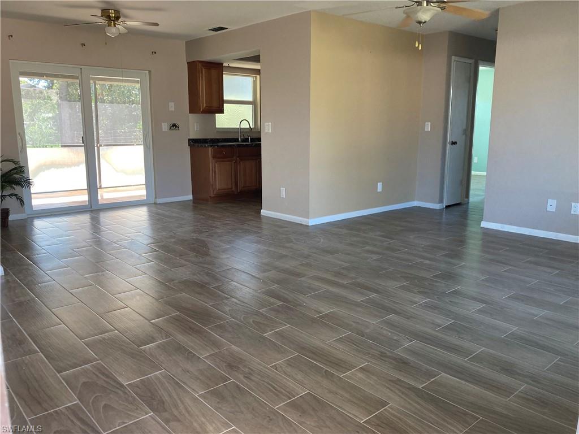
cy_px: 217
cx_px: 290
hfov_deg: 63.4
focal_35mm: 28
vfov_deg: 49.7
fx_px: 468
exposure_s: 1/97
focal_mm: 3.99
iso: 80
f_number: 1.8
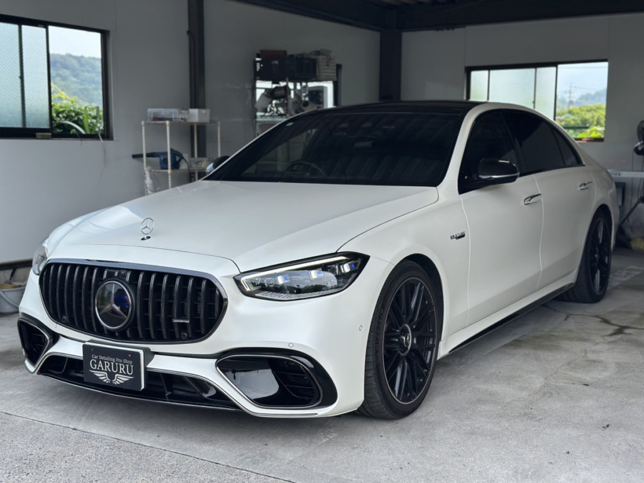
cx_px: 322
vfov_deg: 30.3
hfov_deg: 39.7
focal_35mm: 48
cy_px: 242
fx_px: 893
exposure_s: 1/1783
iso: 100
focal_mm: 6.86
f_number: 1.78
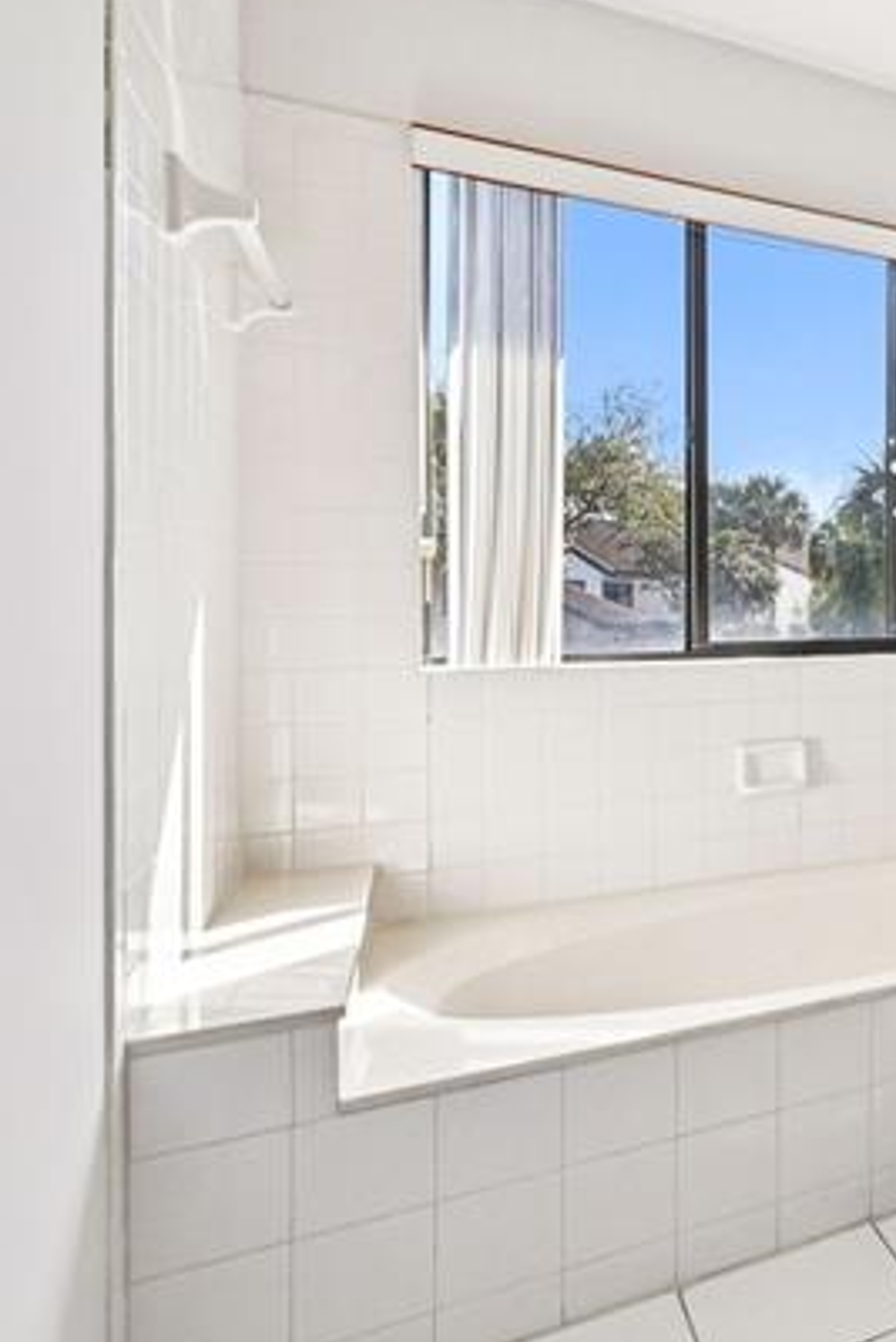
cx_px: 1232
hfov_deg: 31.9
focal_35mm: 28
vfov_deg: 65.4
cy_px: 636
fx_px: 1044
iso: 1250
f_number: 8
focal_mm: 14
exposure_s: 1/1250
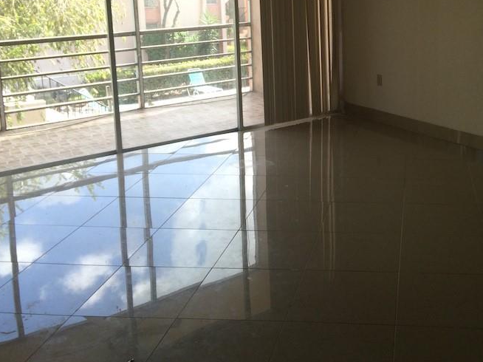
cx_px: 359
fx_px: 656
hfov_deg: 39.4
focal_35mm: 47
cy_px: 83
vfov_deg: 30.3
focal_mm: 4.12
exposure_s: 1/186
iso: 32
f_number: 2.2
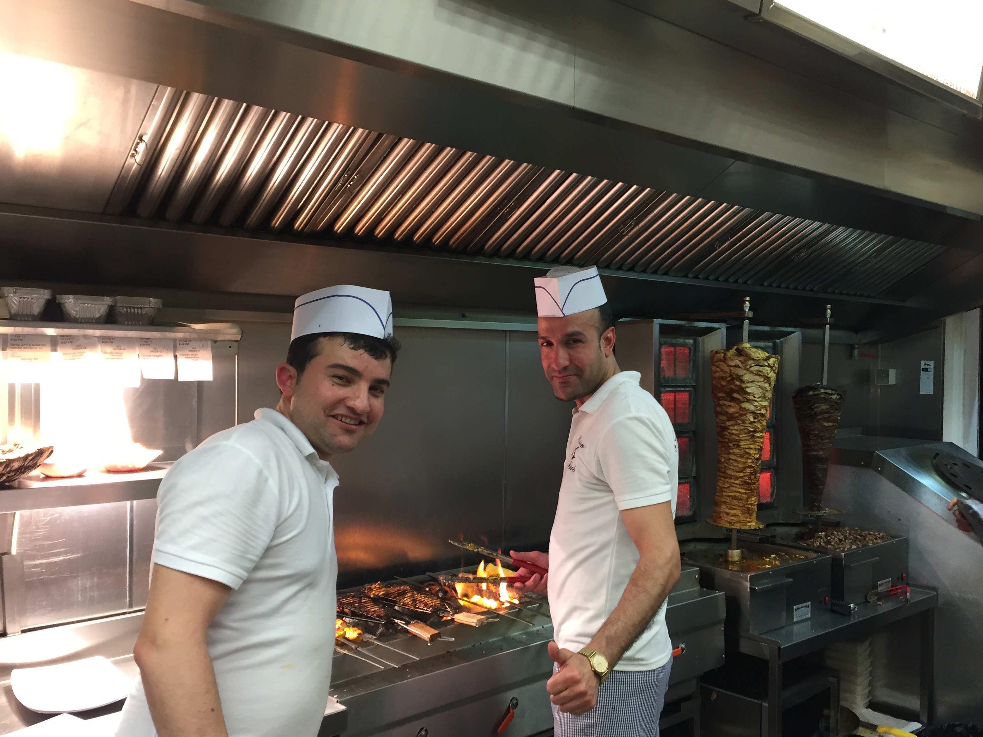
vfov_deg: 45.4
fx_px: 880
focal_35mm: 31
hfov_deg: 58.3
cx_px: 500
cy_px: 381
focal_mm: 4.15
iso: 64
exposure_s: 1/33
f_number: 2.2
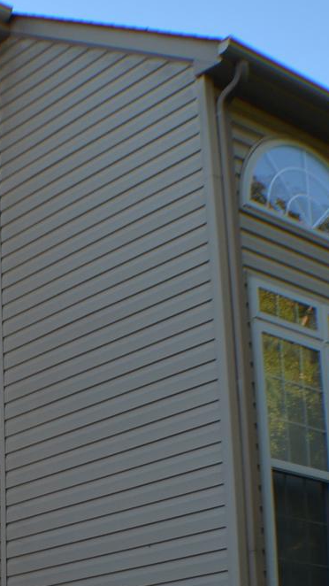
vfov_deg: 21.6
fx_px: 1506
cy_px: 513
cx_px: -69
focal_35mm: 97
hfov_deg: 12.2
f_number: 6.3
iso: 200
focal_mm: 20
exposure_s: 1/160
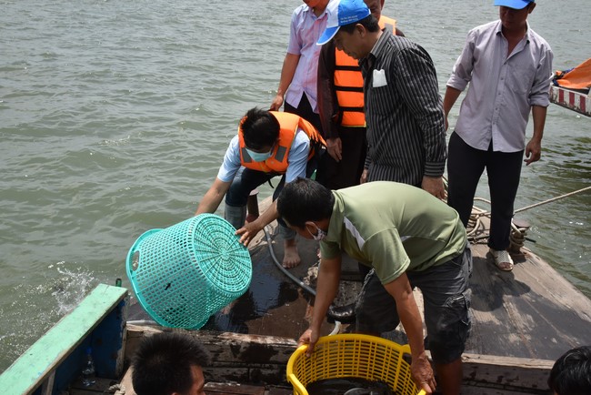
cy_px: 198
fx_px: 657
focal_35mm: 40
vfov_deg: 33.4
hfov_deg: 48.4
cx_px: 296
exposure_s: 1/1000
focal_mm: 40
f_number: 16
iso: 1600
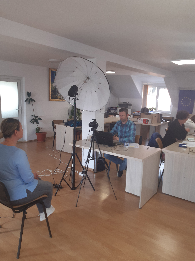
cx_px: 98
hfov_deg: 53.1
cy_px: 130
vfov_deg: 67.3
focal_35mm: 26
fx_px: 195
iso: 50
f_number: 1.7
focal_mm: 3.92
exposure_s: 1/50
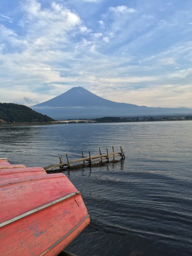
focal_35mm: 29
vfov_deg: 61.7
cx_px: 96
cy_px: 128
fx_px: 214
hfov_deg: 48.2
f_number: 2.2
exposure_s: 1/507
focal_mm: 4.15
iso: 32
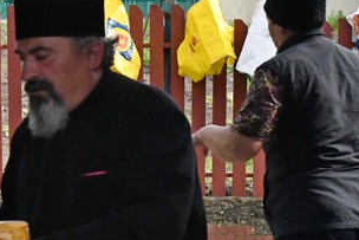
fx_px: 1457
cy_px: 262
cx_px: 184
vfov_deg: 9.3
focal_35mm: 146
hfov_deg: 14.1
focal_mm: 25
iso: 2500
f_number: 5.6
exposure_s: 1/5000
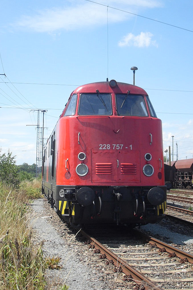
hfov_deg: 21.9
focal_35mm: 62
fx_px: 498
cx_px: 98
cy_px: 145
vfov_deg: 32.4
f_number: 9.1
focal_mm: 10.1
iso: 80
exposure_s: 1/90
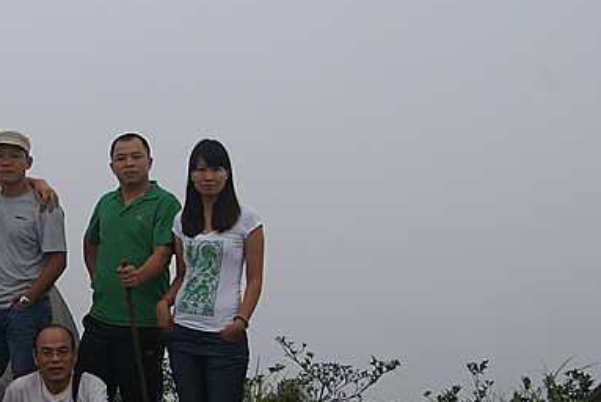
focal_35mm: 94
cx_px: -19
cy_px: 222
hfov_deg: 20.9
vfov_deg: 14.6
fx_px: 1570
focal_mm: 30
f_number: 7.1
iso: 100
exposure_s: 1/60
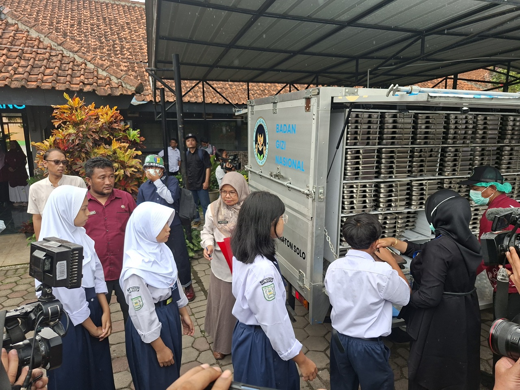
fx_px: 346
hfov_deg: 73.9
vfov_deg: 58.9
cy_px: 195
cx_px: 260
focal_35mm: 23
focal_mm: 5.54
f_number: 1.8
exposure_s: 1/581
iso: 50
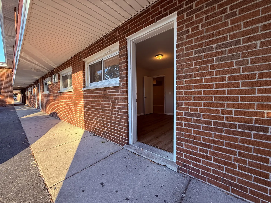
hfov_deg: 102.1
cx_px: 136
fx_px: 110
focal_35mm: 14
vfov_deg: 85.7
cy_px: 102
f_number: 2.2
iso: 64
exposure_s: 1/99
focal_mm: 2.22
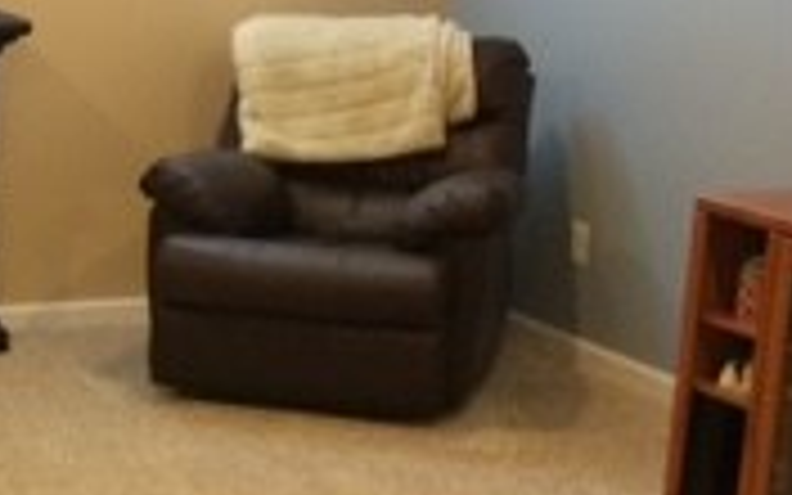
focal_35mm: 112
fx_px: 2417
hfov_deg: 17.7
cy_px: 356
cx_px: -166
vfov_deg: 11.7
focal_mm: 4.15
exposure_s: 1/30
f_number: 2.2
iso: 250
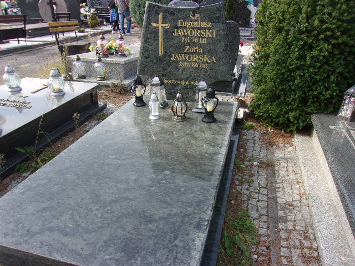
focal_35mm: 27
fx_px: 277
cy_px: 133
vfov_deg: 51.4
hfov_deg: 65.3
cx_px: 178
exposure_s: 1/340
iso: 80
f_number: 3
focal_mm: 4.9
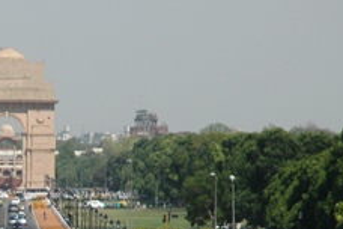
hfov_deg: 2.4
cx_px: 0
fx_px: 8022
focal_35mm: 842
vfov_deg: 1.6
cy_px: 175
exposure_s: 1/1000
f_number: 8
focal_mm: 200
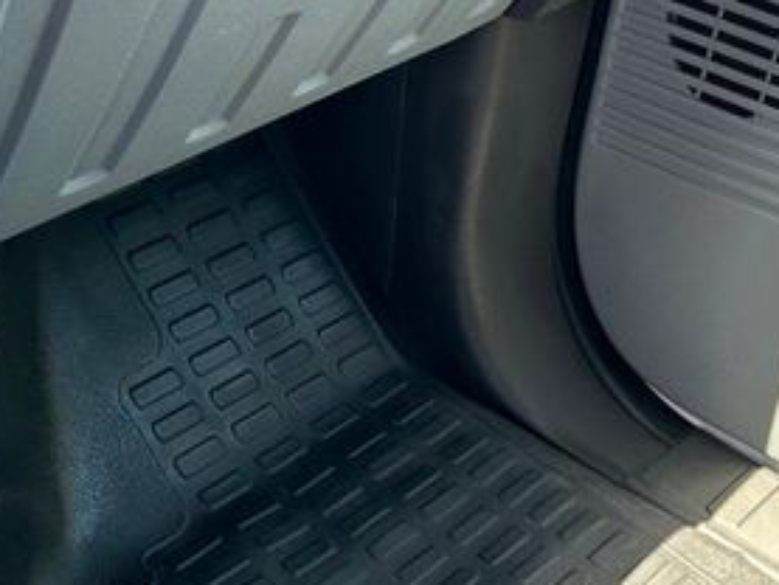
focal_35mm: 60
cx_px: 433
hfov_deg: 32.1
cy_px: 422
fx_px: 1351
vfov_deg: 24.2
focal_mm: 5.7
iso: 50
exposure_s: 1/171
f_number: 1.5
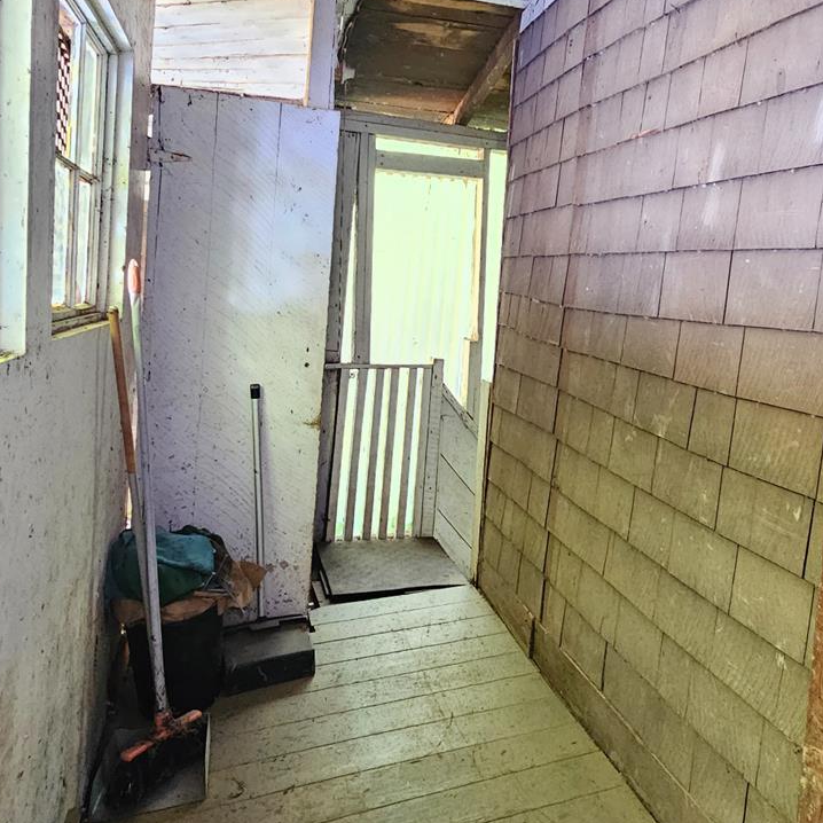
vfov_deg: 64.3
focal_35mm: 24
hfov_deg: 64.6
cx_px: 480
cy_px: 320
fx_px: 646
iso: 1250
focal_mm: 2.2
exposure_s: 1/24
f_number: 2.2
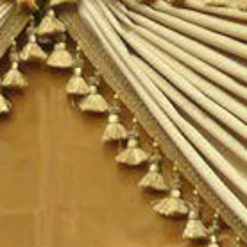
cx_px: 92
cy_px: -249
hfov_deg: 1.9
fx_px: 7419
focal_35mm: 919
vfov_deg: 1.9
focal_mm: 100
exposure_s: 1/50
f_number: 5.6
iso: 2000
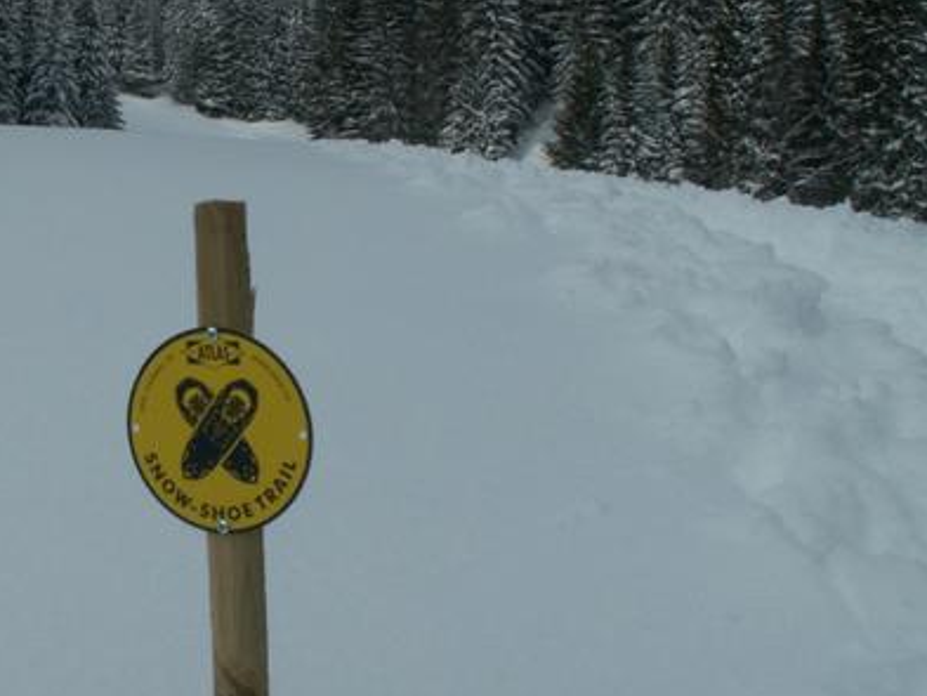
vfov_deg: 25.6
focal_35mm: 57
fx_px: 1527
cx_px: 179
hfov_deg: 32.8
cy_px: 252
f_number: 8
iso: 50
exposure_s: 1/320
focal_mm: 5.86
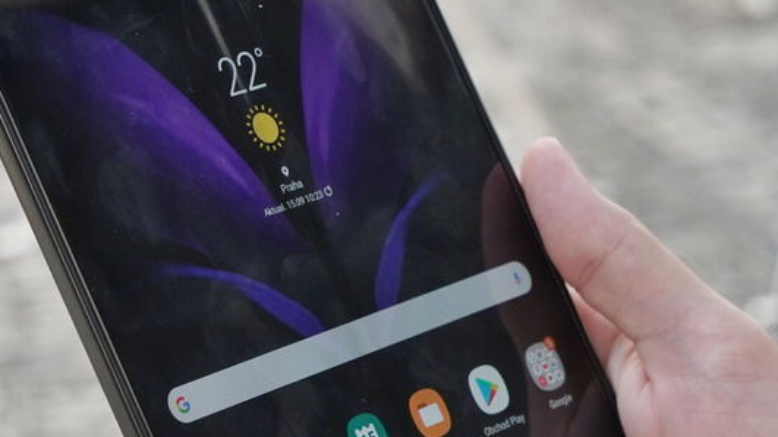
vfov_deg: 11.0
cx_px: 333
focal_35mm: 110
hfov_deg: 19.5
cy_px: 299
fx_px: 2268
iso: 640
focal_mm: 58
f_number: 7.1
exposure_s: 1/250
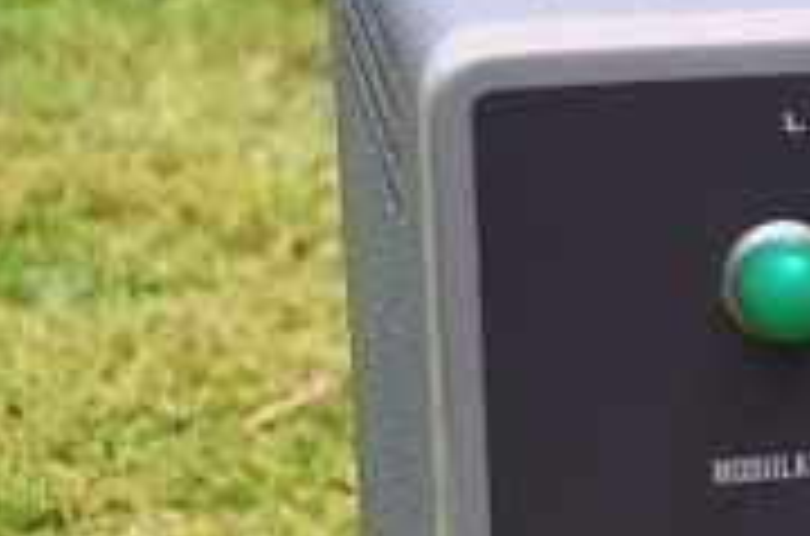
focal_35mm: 246
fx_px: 5520
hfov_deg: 8.1
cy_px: 534
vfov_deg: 5.5
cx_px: 1390
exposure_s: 1/30
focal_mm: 46
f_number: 4.8
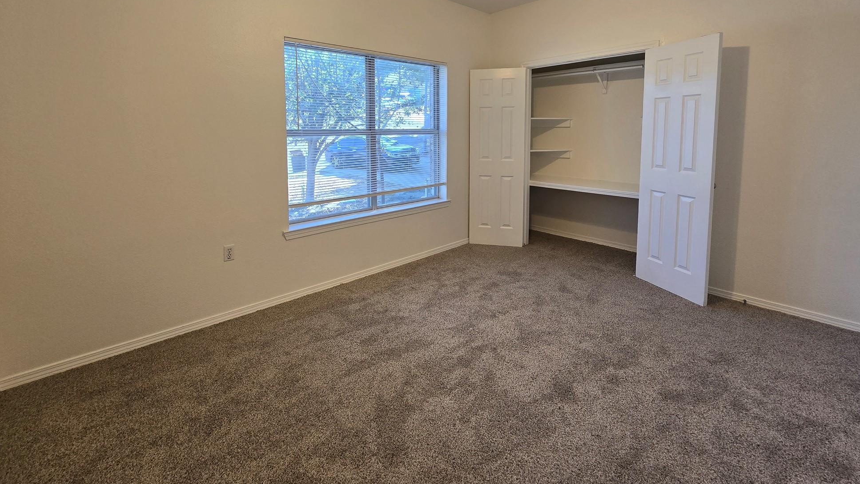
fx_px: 342
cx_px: 412
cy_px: 158
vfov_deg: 68.4
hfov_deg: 102.9
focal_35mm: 15
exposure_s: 1/60
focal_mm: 2.2
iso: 125
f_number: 2.2
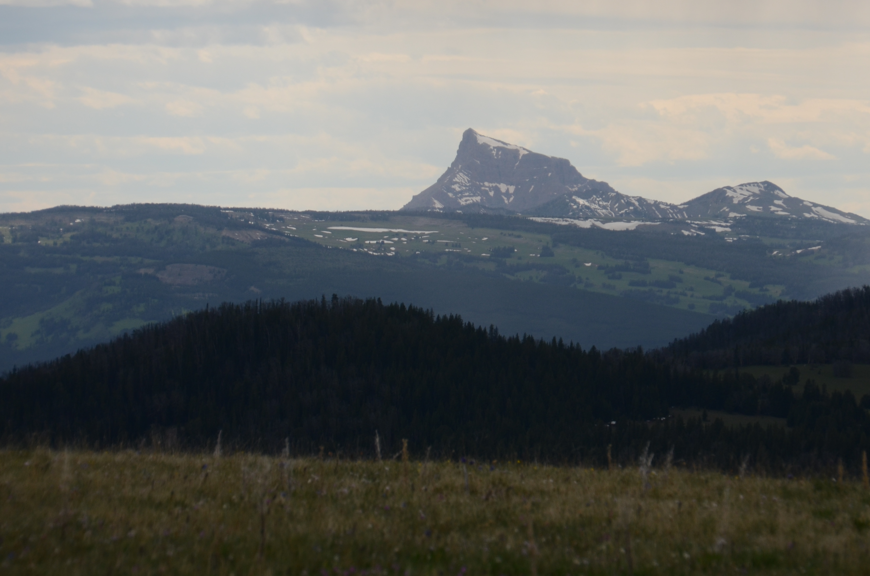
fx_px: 6487
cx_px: 541
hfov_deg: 7.7
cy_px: 247
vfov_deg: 5.1
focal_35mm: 269
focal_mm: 120
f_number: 6
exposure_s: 1/320
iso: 200
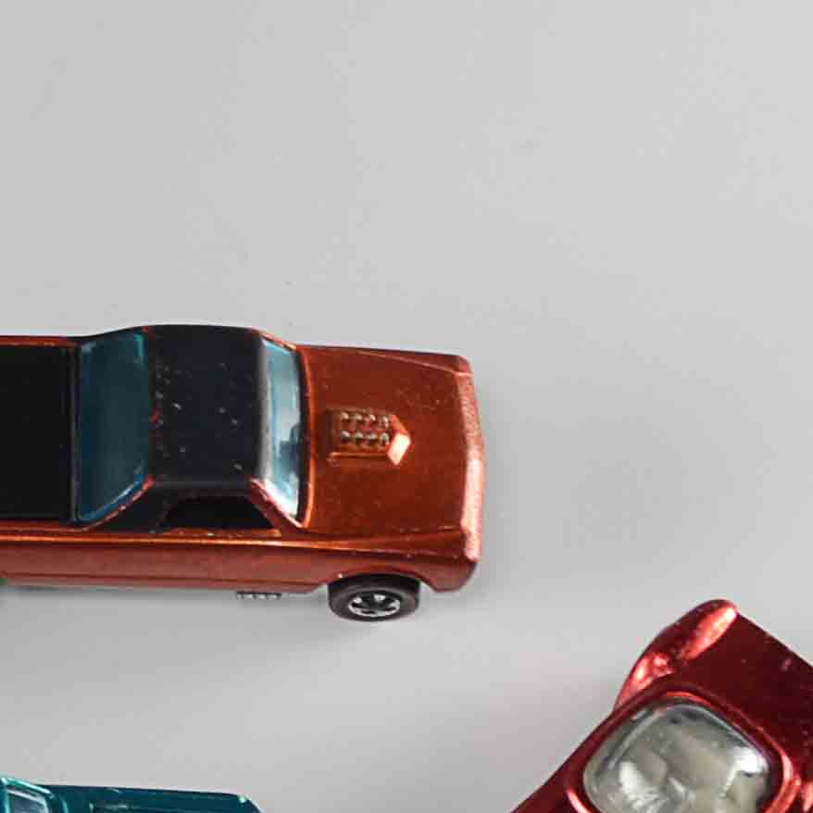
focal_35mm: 200
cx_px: -682
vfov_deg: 8.7
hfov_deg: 8.4
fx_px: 5314
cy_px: 919
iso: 100
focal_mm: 28
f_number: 8
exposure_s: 1/80
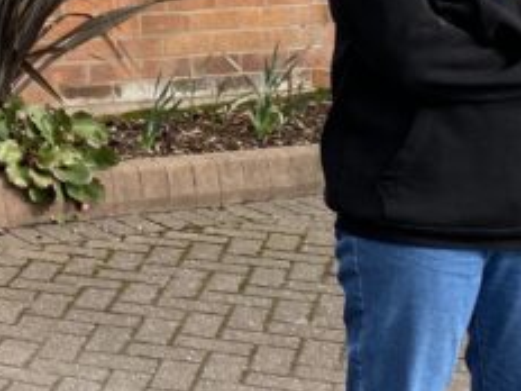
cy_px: -175
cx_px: -339
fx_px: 1731
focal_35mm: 115
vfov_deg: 12.3
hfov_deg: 15.3
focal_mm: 4.25
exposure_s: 1/1653
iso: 32
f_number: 1.8
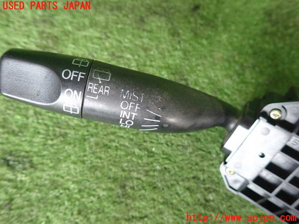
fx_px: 216
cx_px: 150
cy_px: 112
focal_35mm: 25
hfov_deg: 69.4
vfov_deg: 54.9
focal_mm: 4.5
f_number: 2
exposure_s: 1/40
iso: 200
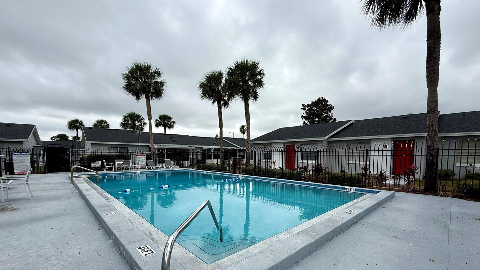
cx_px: 241
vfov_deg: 66.2
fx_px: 204
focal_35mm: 16
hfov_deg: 99.4
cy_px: 166
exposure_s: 1/1189
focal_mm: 2.22
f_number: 2.2
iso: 50
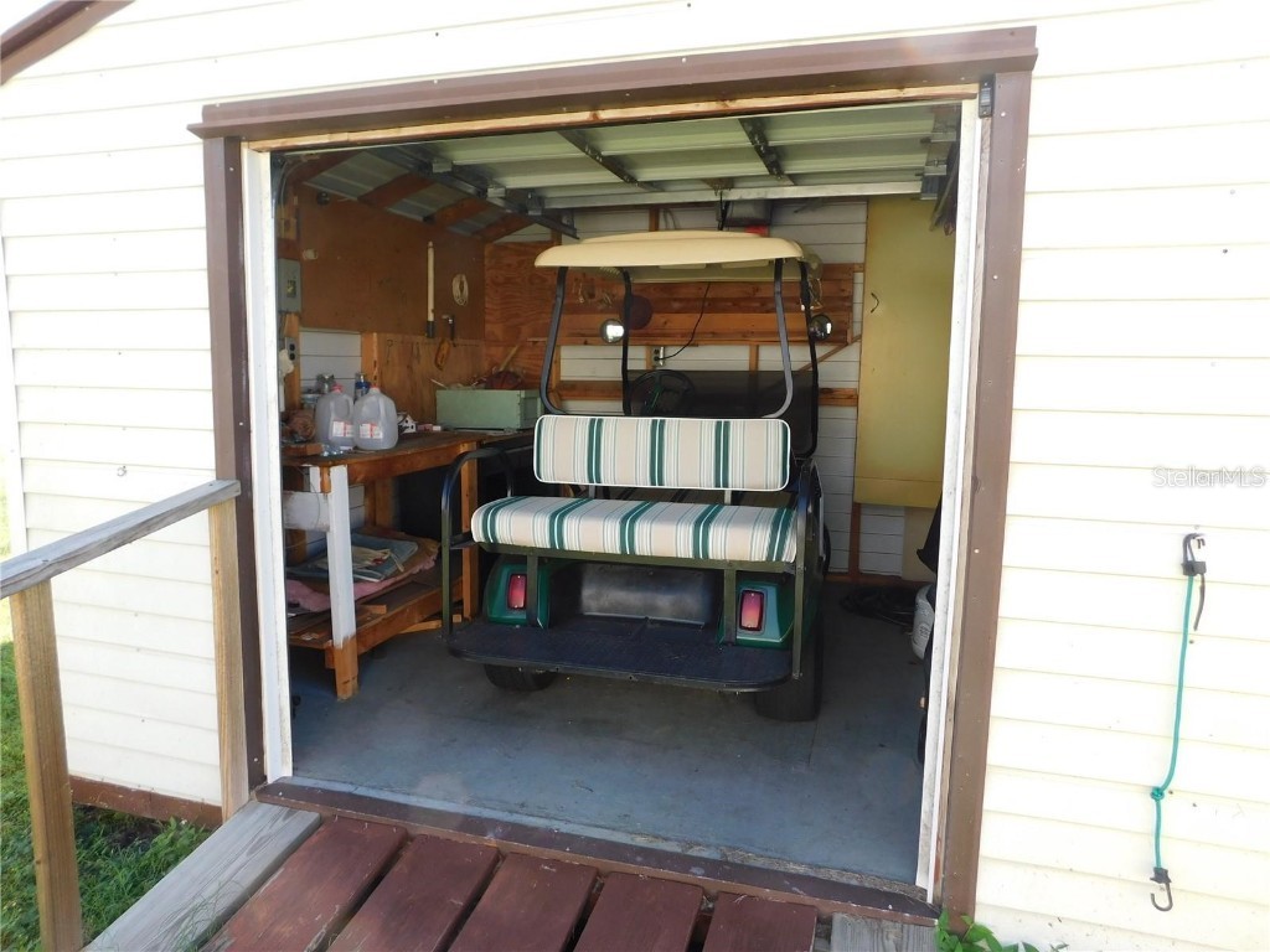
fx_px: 844
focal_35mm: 23
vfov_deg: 58.9
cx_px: 635
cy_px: 476
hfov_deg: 73.9
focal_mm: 4
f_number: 3
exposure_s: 1/250
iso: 125
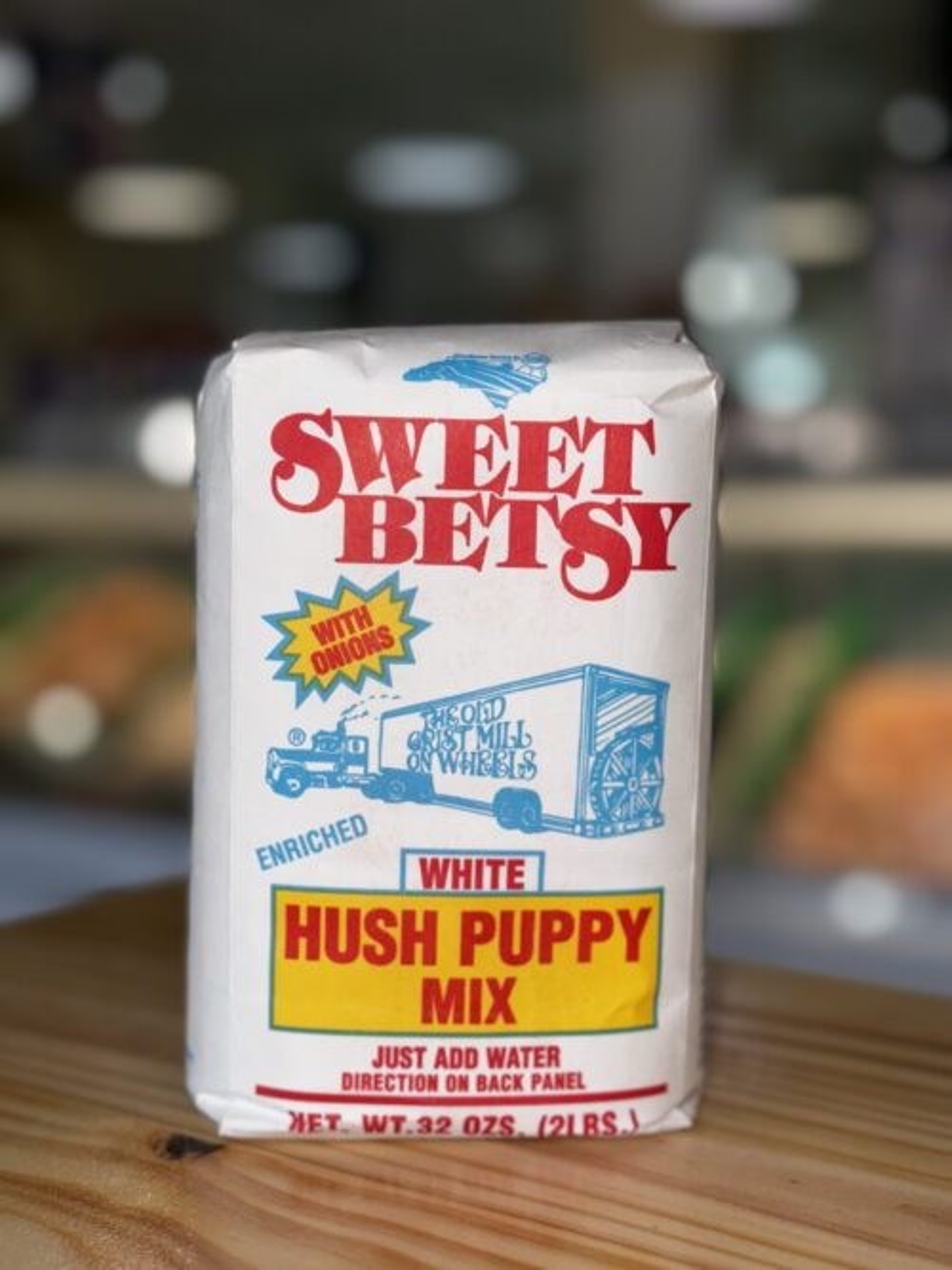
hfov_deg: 30.3
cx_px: 476
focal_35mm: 48
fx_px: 1761
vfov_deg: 39.7
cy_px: 635
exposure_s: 1/381
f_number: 1.78
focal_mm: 6.76
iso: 50
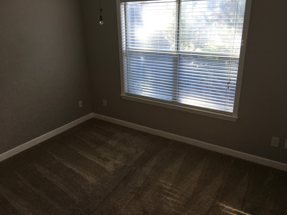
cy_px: 108
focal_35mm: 29
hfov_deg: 61.7
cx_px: 144
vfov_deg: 48.2
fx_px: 240
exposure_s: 1/30
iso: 25
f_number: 2.2
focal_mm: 4.15
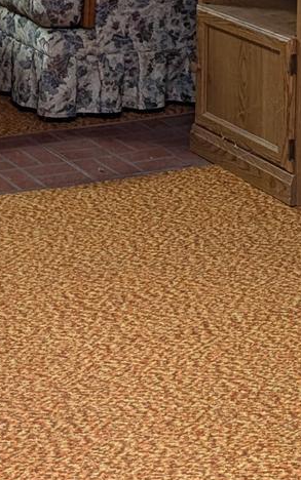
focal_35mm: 111
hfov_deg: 11.2
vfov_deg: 17.8
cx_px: -184
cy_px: -101
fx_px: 1455
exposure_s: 1/40
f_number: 1.85
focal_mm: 6.81
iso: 202
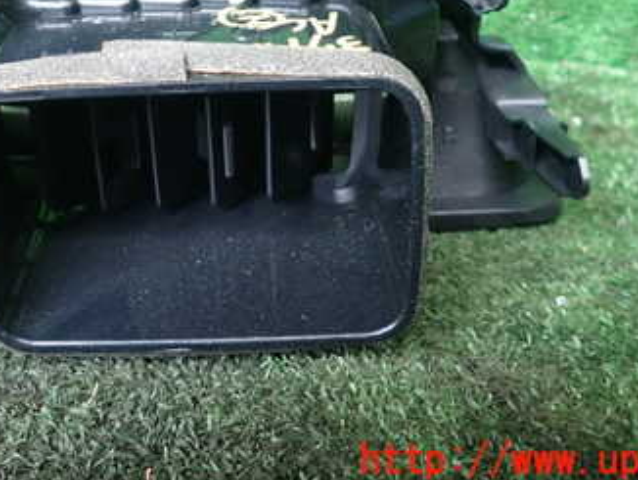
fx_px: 848
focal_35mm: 46
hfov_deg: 40.7
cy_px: 45
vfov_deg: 30.2
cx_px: 215
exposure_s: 1/30
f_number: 2
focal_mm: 4.5
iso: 200
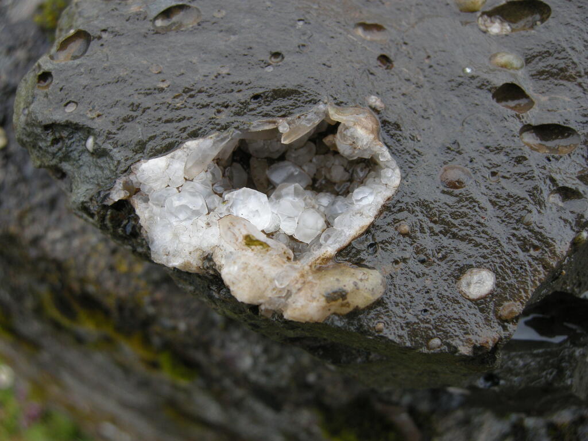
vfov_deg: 40.7
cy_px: 220
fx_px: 595
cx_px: 294
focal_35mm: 35
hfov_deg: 52.6
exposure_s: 1/130
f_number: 3.8
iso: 100
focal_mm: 7.5
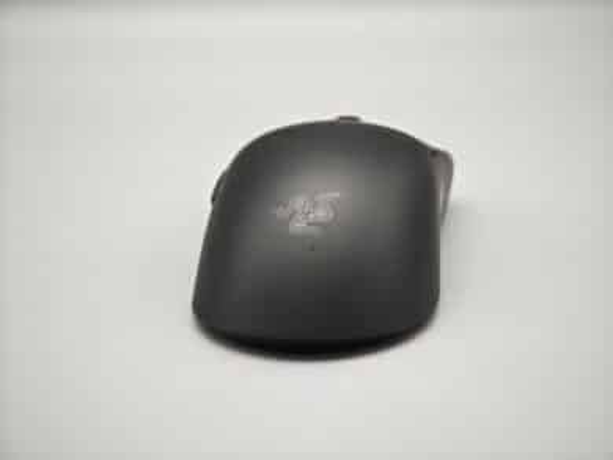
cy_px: 230
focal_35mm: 75
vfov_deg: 19.7
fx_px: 1329
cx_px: 306
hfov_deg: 26.0
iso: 50
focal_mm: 12.28
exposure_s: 1/100
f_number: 1.8
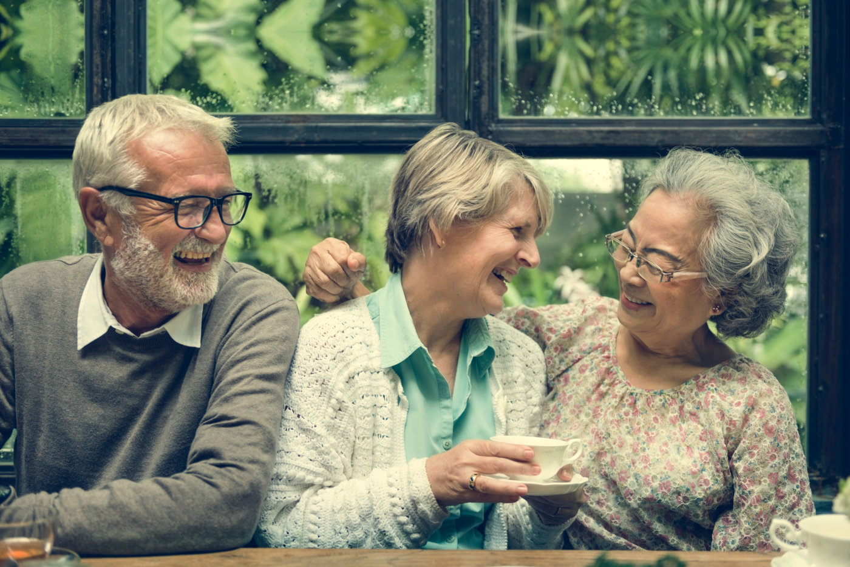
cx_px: 425
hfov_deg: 41.1
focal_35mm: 48
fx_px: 1133
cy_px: 284
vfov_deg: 28.1
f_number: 2.8
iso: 200
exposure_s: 1/160
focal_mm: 48
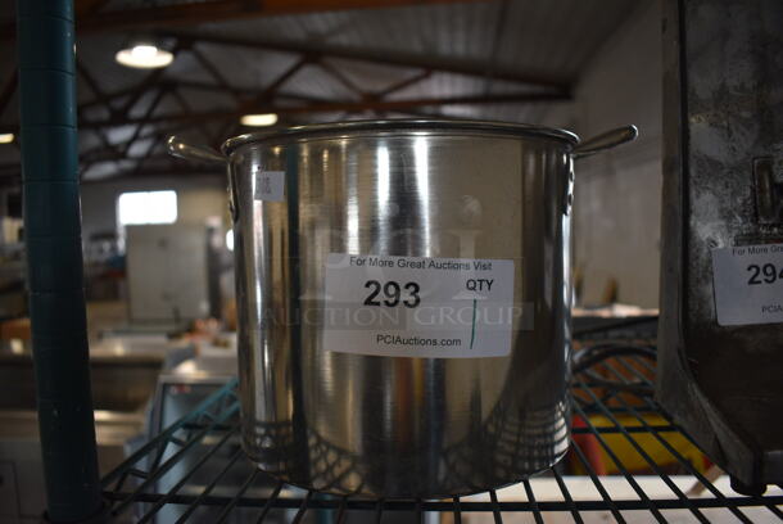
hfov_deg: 67.3
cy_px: 262
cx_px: 392
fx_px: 588
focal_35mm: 27
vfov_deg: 48.0
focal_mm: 18
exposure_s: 1/250
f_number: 3.5
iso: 640
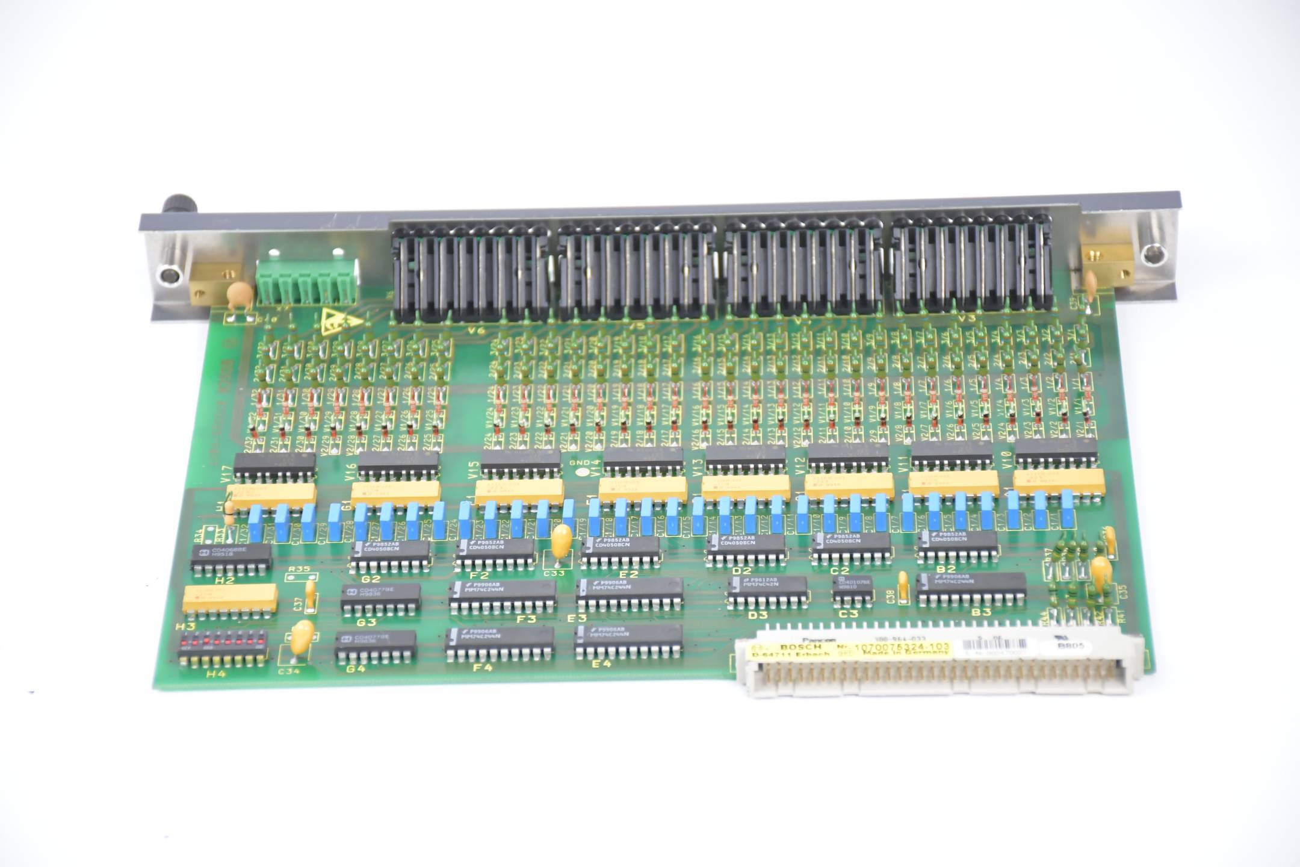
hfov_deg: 14.4
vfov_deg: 9.7
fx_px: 5127
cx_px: 650
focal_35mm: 142
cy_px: 434
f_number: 5.3
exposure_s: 1/160
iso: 2200
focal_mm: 95
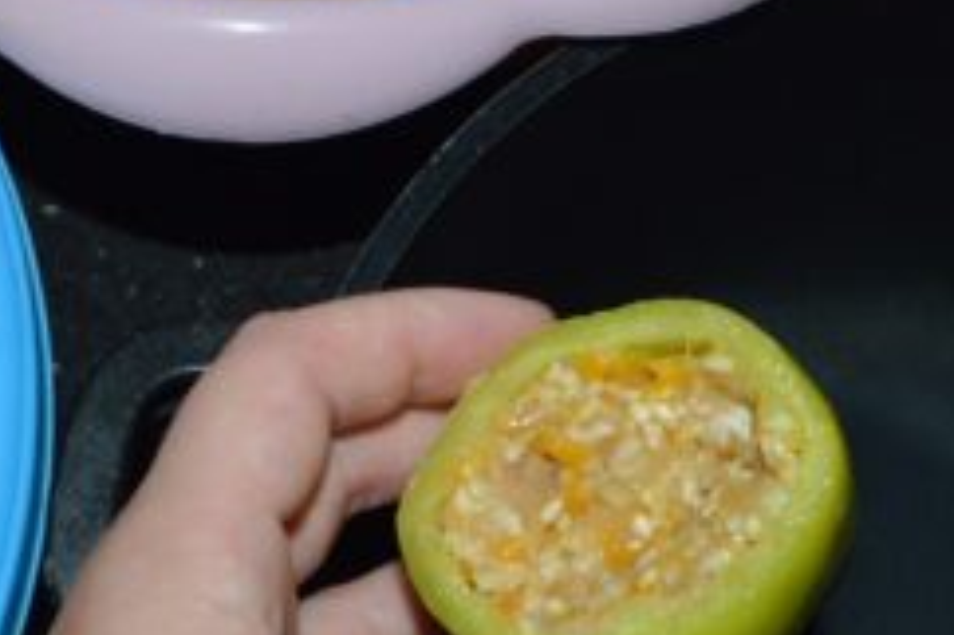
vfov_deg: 17.5
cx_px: 280
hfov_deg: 25.8
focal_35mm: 78
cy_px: 365
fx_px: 2066
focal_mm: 18
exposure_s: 1/60
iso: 100
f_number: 8
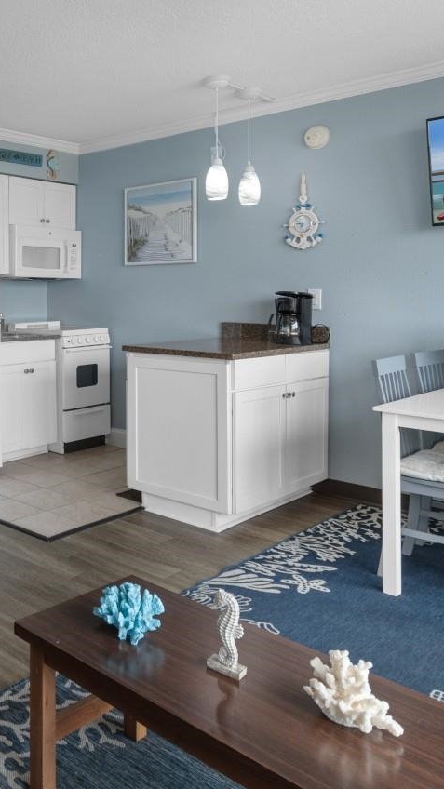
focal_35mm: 30
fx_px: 628
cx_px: -48
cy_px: 294
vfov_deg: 63.4
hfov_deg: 33.7
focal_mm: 10
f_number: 4.5
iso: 100
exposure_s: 1/60
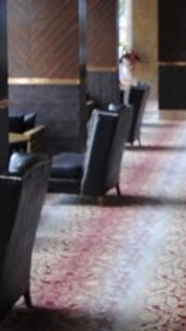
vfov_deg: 26.9
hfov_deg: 15.0
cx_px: 218
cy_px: 87
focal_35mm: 78
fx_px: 684
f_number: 4
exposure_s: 1/60
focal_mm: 10
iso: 200
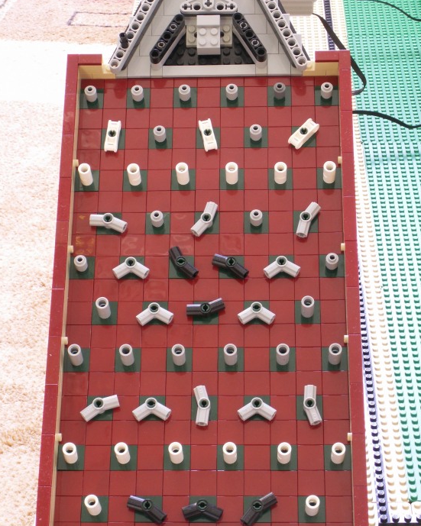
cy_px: 271
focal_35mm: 85
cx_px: 212
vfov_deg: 22.5
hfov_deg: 18.1
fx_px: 1324
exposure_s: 1
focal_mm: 12.49
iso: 50
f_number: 6.3
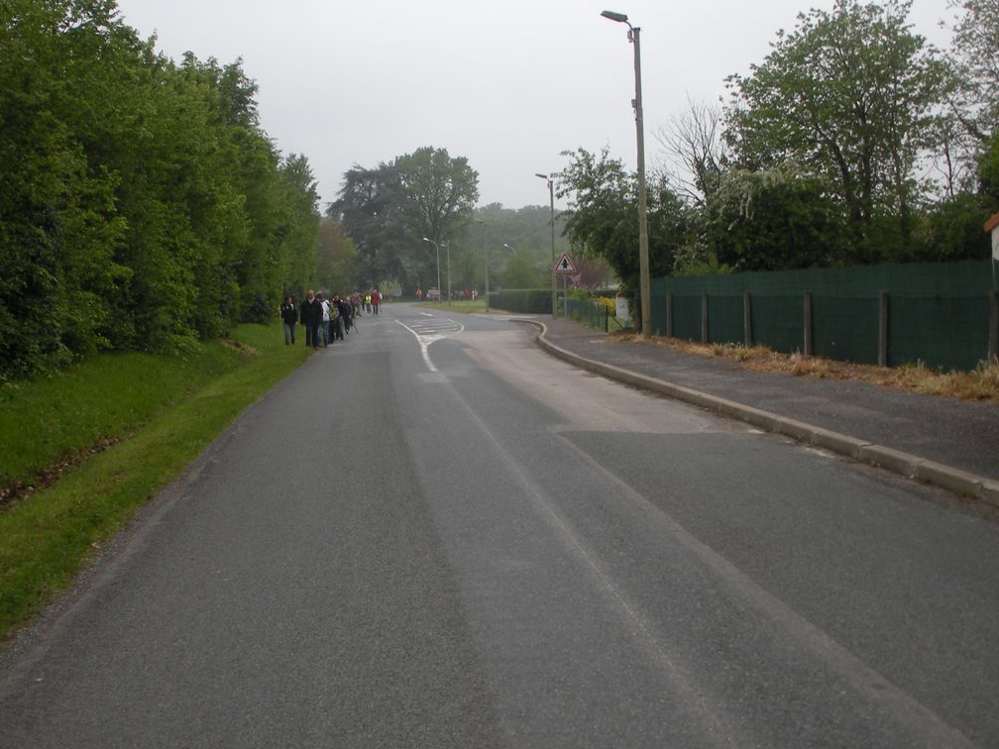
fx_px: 1299
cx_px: 469
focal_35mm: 45
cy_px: 311
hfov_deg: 42.1
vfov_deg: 32.1
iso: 64
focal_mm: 6.3
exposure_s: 1/240
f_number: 3.5
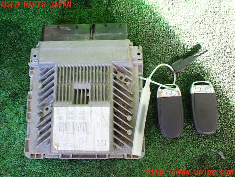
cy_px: 88
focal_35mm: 30
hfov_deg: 60.0
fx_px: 204
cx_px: 118
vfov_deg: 46.8
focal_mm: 5.4
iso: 400
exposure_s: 1/125
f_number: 2.3
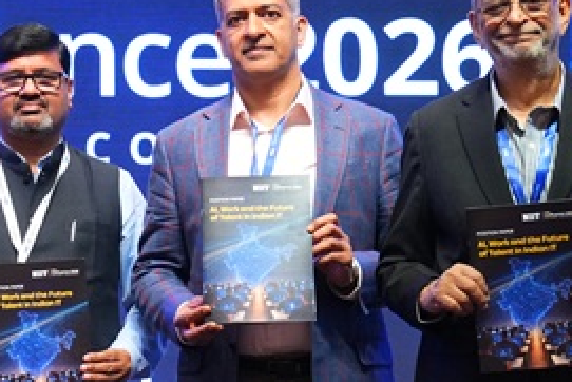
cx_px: -51
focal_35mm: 177
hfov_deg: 11.4
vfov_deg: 7.8
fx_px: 2814
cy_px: 207
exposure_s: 1/160
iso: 2000
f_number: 4
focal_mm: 40
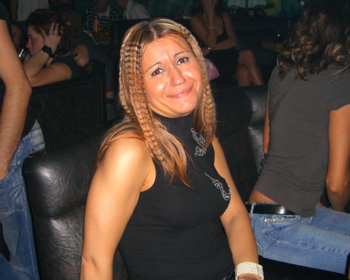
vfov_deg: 37.3
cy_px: 139
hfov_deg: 45.8
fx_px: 414
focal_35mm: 40
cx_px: 169
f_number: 2.8
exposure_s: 1/60
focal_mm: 7.9
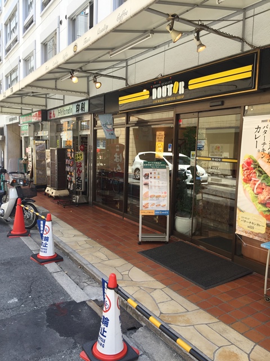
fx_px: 302
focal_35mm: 29
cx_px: 135
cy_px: 180
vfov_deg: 61.7
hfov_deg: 48.2
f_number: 2.2
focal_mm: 4.15
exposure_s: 1/208
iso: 32
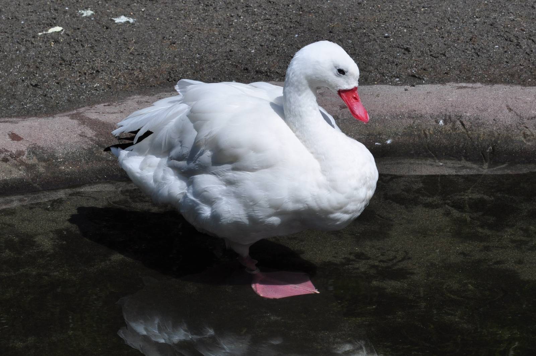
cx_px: 268
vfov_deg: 9.1
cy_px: 178
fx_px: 2231
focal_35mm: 150
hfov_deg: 13.7
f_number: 10
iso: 200
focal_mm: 100
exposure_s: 1/320
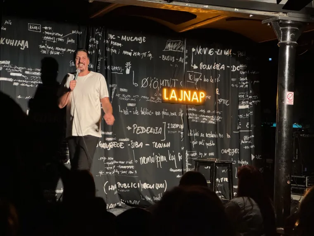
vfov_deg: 19.1
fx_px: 698
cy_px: 118
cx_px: 157
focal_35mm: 77
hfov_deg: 25.3
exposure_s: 1/40
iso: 1250
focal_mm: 9
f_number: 2.8
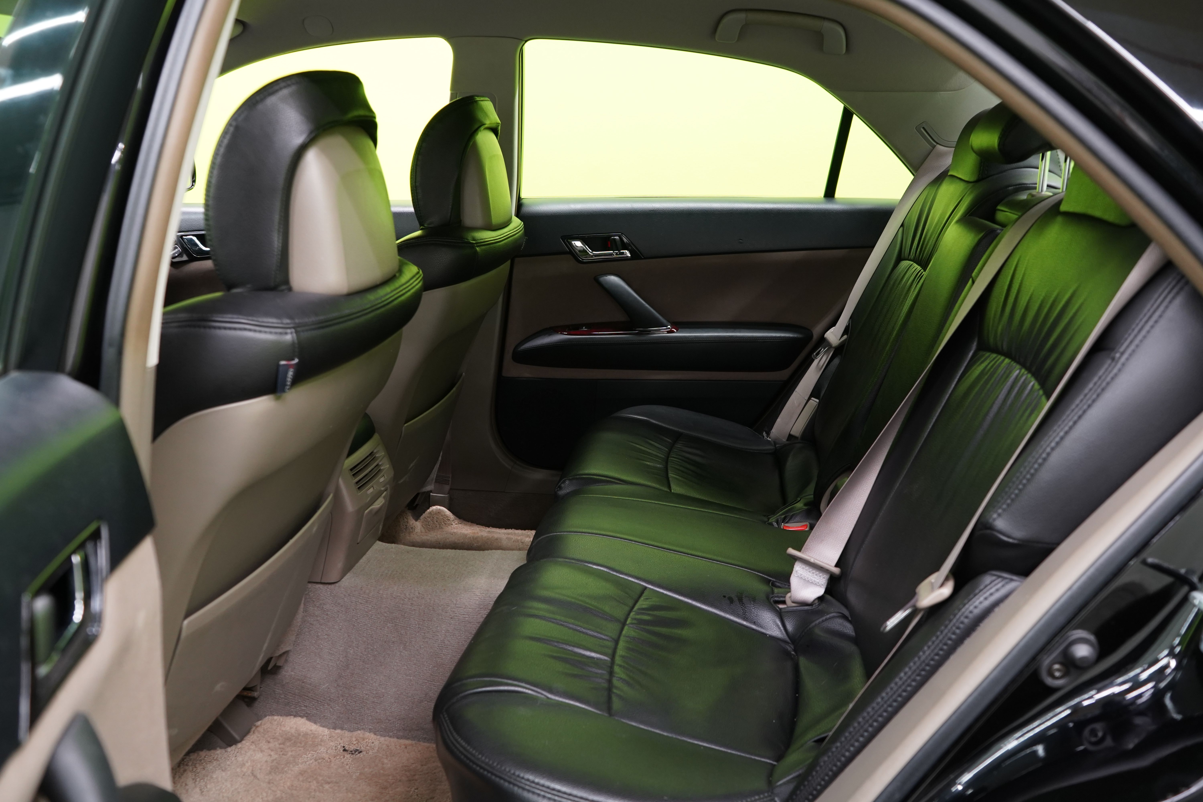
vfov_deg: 43.6
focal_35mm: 30
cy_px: 401
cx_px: 602
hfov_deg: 61.9
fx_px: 1002
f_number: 5.6
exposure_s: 1/20
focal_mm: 30
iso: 1600
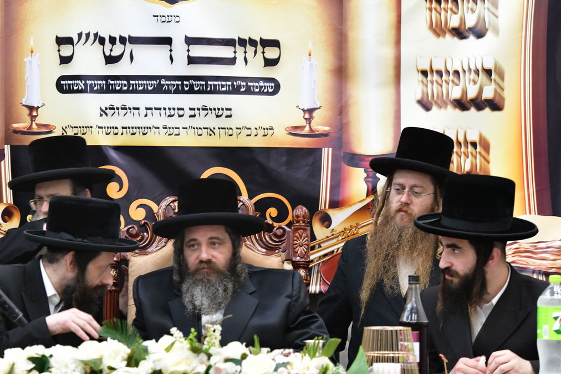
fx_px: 2414
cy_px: 241
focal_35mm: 155
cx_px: 174
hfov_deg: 13.2
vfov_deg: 8.8
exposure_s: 1/100
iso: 2000
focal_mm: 112
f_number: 5.6
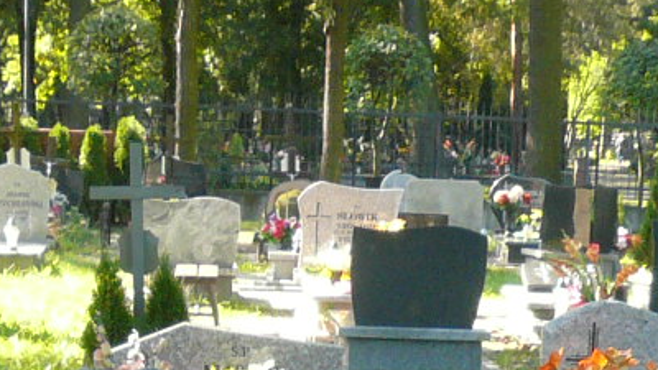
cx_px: 413
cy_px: 965
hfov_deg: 15.9
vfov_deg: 8.1
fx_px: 2355
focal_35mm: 135
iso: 100
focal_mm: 4.6
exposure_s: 1/125
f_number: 2.8
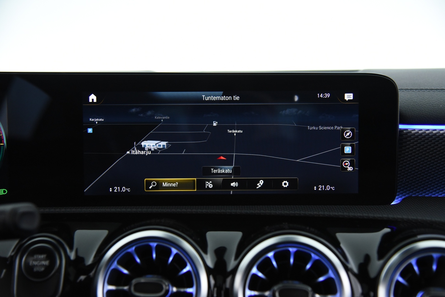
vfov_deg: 28.1
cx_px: 222
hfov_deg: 41.1
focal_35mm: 48
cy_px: 148
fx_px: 594
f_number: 4
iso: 4000
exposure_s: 1/50
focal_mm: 48
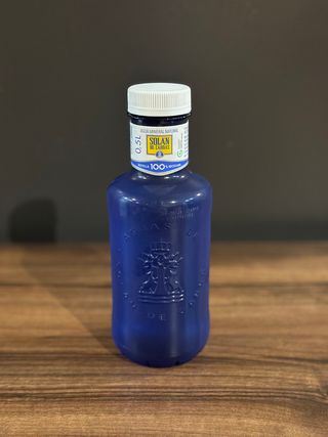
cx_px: 164
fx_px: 607
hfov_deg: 30.3
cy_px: 218
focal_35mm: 48
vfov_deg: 39.7
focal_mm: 6.86
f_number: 1.78
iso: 800
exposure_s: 1/25
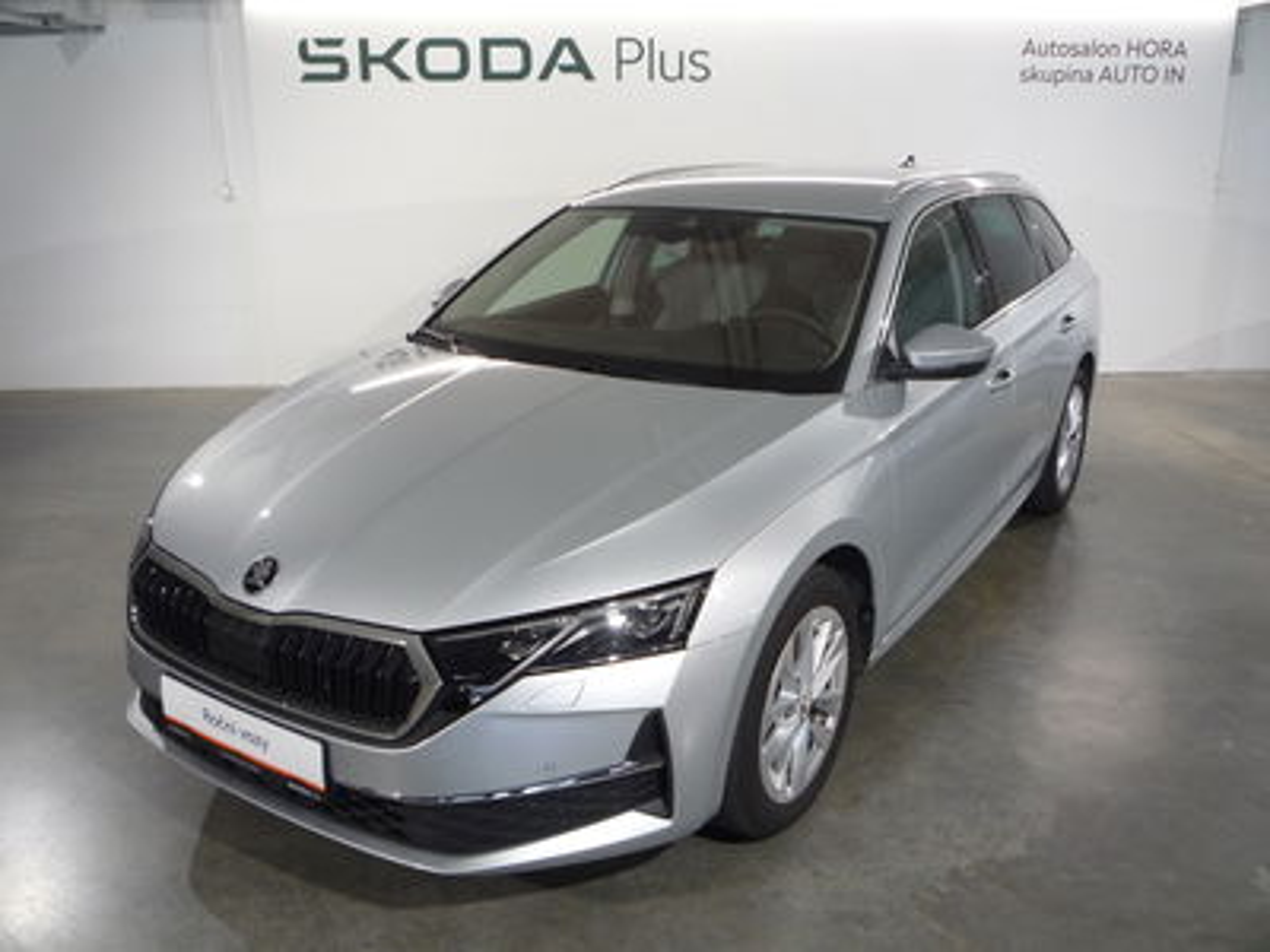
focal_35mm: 30
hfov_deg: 60.0
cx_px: 635
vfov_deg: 46.8
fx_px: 1101
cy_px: 476
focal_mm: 5.2
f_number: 3.3
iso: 160
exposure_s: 1/30
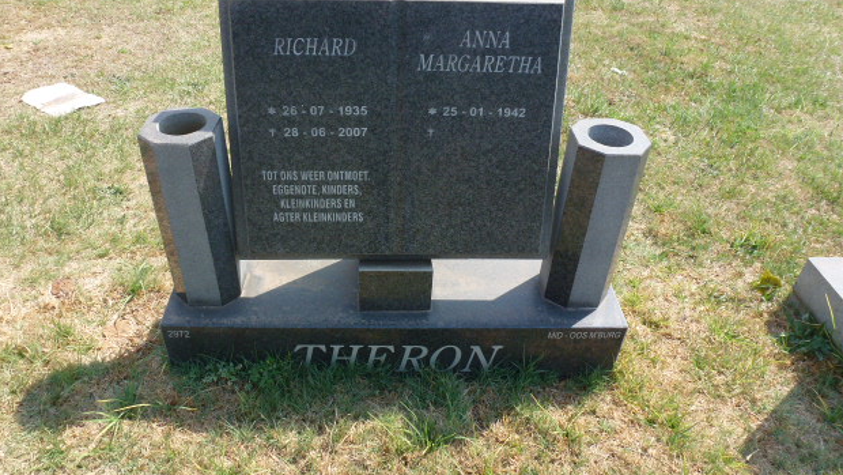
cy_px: 208
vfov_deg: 42.8
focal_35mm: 27
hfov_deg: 69.8
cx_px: 409
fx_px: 604
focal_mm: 4.3
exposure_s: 1/320
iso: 100
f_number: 4
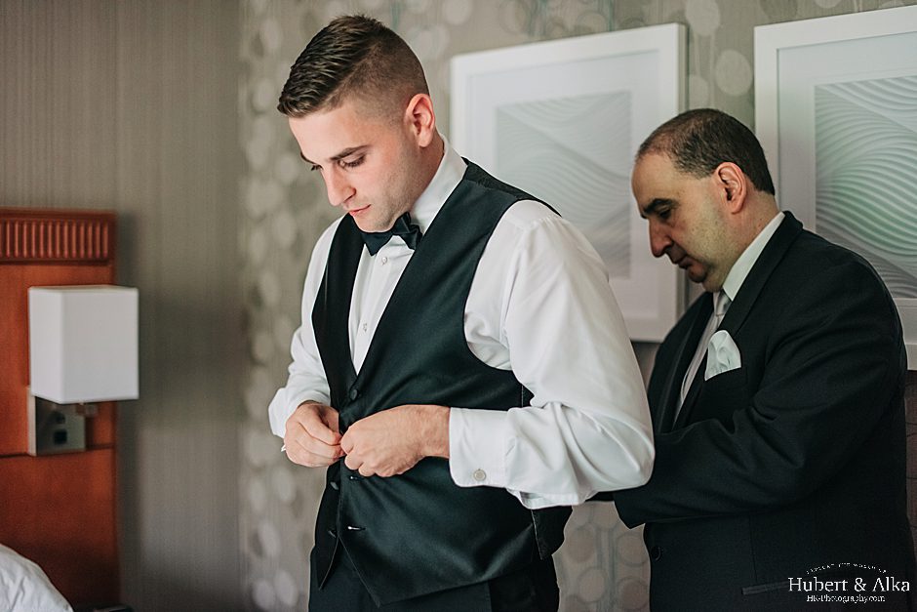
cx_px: 458
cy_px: 306
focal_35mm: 50
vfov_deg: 27.0
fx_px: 1274
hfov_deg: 39.6
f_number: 1.4
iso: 640
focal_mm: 50
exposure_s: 1/640
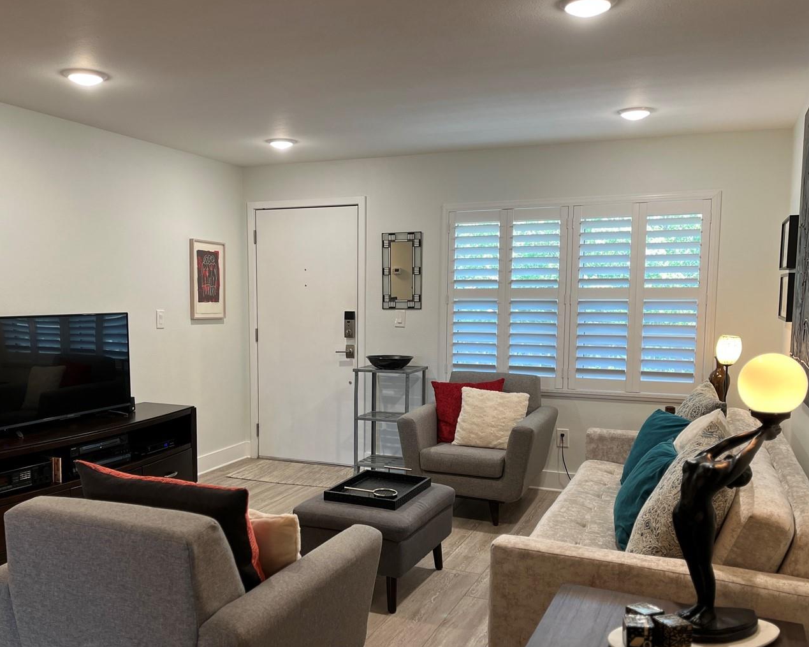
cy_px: 368
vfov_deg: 45.7
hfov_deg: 55.6
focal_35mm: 32
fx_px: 766
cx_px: 366
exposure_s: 1/60
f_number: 1.6
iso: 80
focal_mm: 5.1
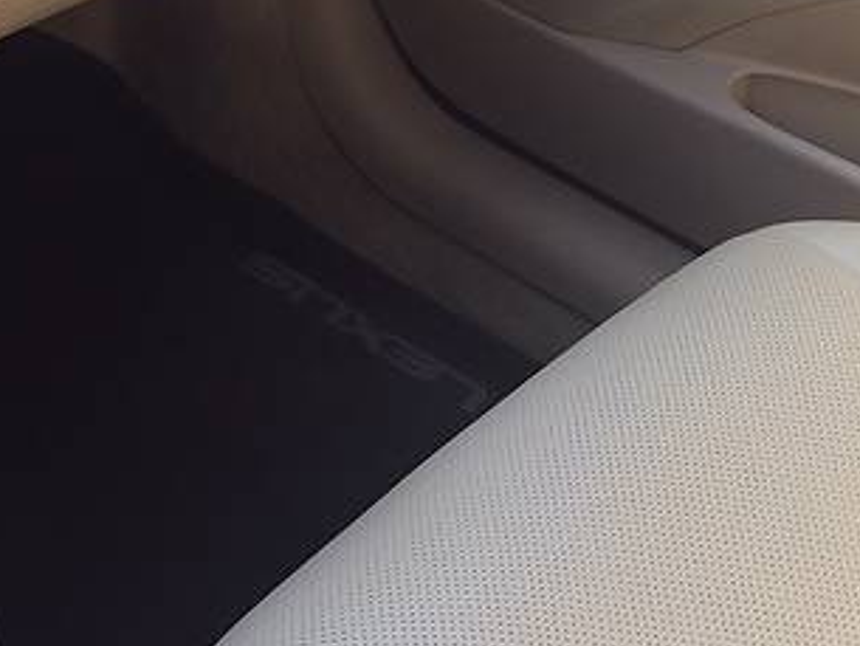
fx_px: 1889
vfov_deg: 18.8
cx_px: 254
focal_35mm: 76
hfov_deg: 25.4
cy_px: -37
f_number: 2.2
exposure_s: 1/149
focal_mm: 4.2
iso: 32
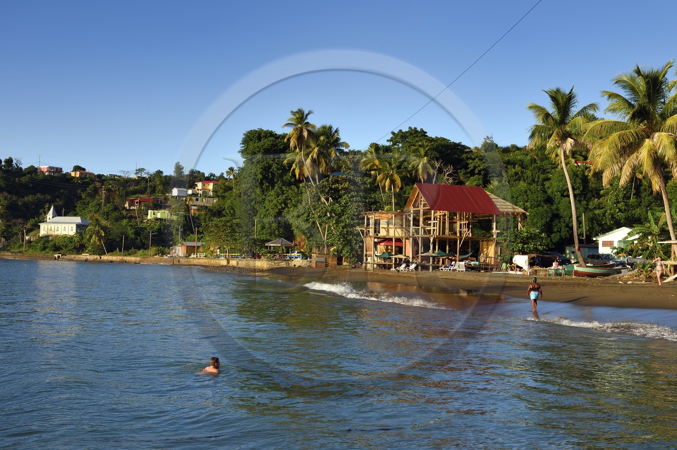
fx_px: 846
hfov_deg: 43.6
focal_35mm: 45
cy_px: 225
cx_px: 338
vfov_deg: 29.8
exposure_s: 1/800
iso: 320
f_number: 8
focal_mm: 45
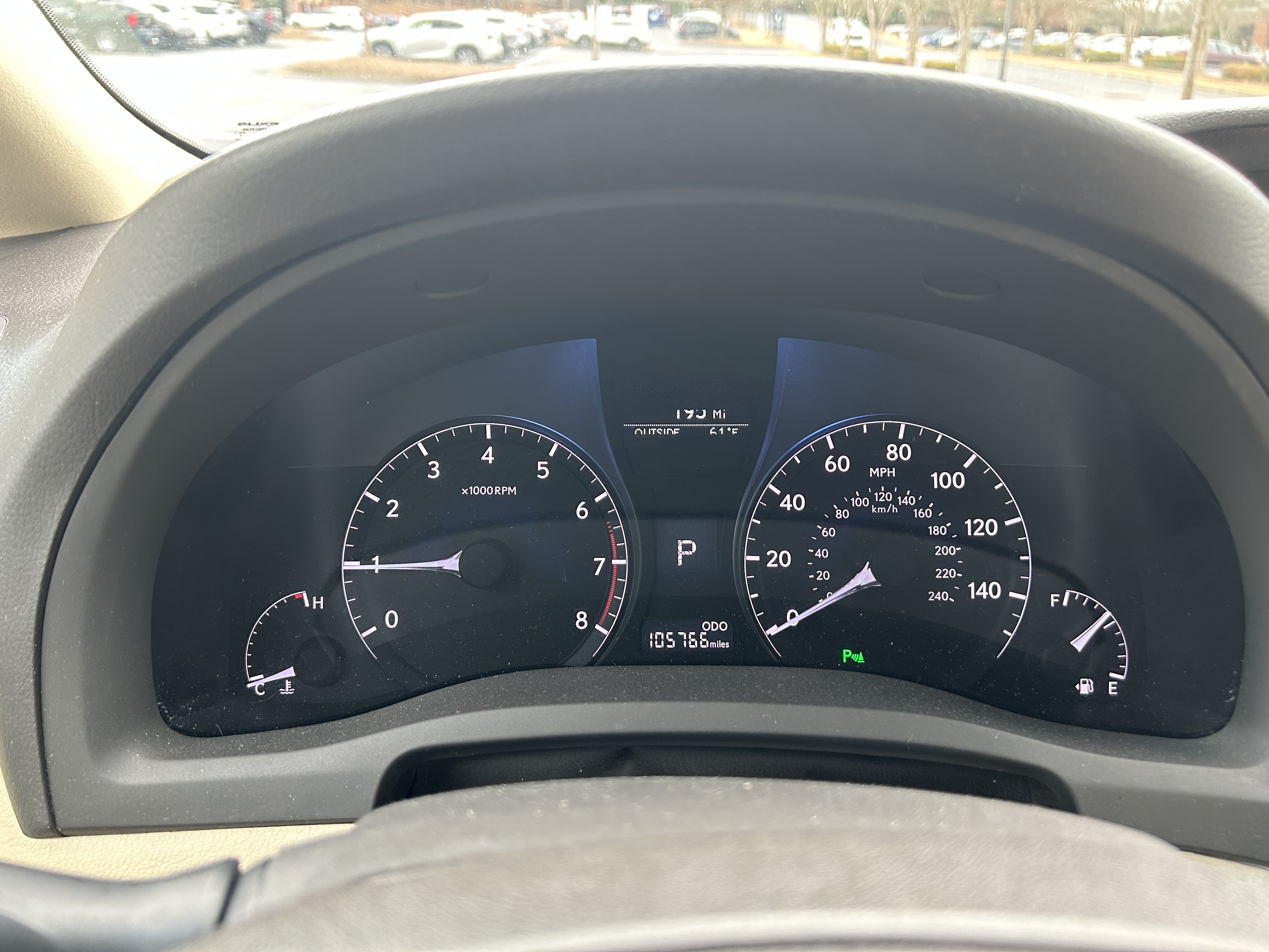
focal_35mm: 26
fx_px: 953
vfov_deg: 53.1
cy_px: 476
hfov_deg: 67.3
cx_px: 634
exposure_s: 1/121
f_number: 1.5
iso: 100
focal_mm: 5.7
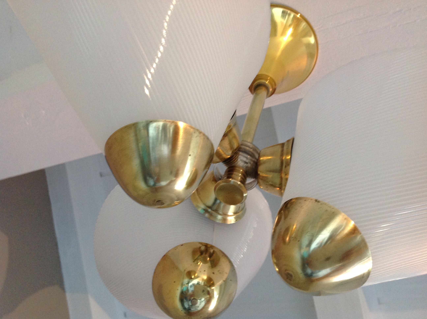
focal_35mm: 35
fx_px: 431
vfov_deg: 40.6
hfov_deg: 52.7
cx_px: 214
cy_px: 160
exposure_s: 1/17
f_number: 2.4
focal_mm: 4.28
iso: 160
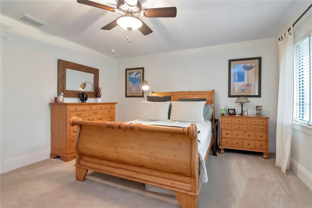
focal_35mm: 16
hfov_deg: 95.0
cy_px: 104
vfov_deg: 72.0
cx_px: 156
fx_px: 143
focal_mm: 11
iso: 1000
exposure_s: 1/10
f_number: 6.3
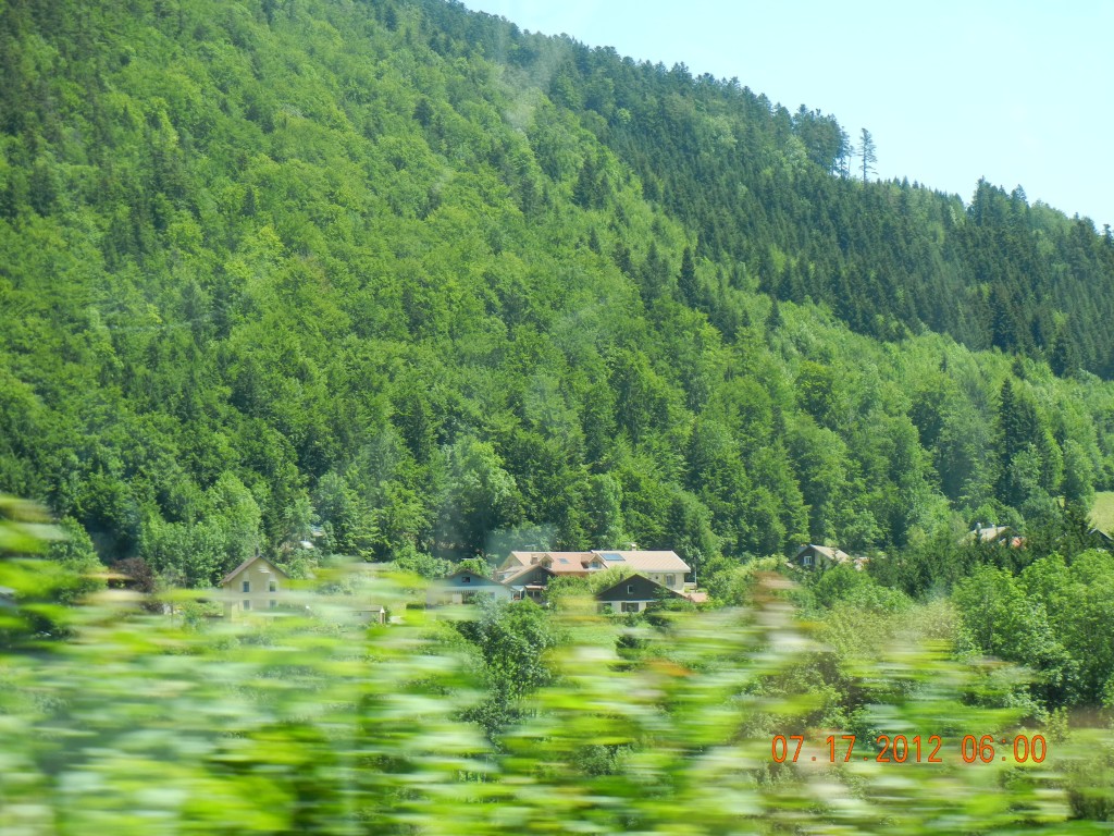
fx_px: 3733
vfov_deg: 12.8
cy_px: 418
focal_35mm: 116
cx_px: 557
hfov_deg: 17.0
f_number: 4.6
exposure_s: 1/243
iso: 160
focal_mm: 20.9
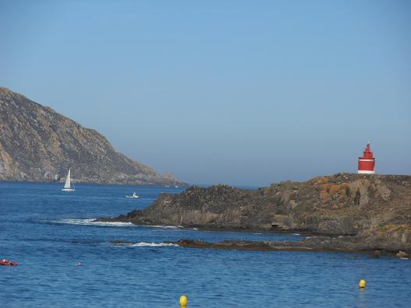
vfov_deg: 7.5
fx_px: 2351
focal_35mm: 198
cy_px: 154
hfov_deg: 10.0
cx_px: 206
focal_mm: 35.05
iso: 80
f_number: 5.8
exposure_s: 1/1000
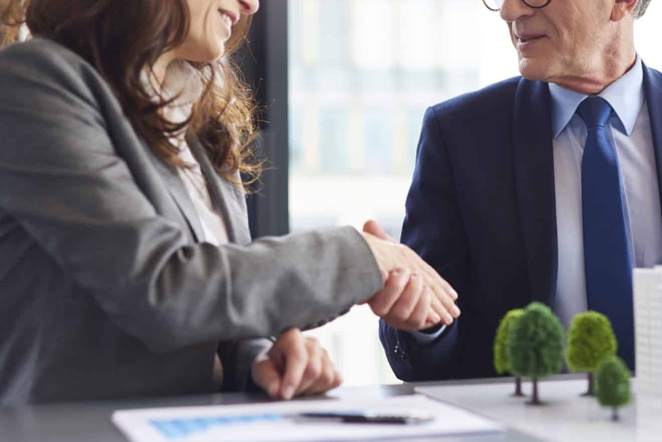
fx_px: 1380
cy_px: 121
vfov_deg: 18.1
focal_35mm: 75
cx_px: 384
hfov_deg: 26.9
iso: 200
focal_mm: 50
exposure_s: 1/125
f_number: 2.5
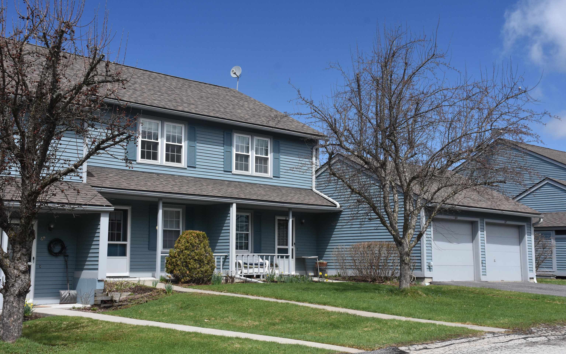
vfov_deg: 26.3
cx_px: 283
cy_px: 177
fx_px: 756
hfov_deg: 41.1
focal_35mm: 49
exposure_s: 1/500
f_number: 8
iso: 560
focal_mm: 32
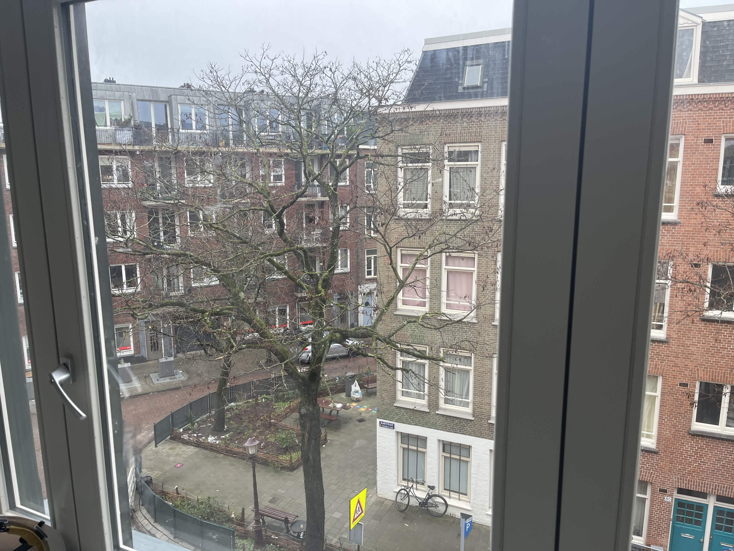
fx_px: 551
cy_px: 276
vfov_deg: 53.1
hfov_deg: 67.3
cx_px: 367
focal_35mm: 26
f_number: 1.6
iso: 40
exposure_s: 1/121
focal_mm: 5.1
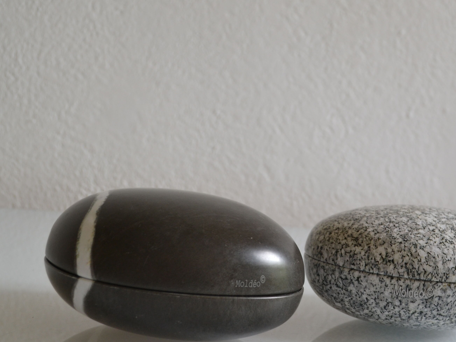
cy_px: 188
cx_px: 328
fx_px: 672
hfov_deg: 36.8
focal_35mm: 51
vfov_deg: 28.5
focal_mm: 20
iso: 400
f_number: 5
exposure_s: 1/100
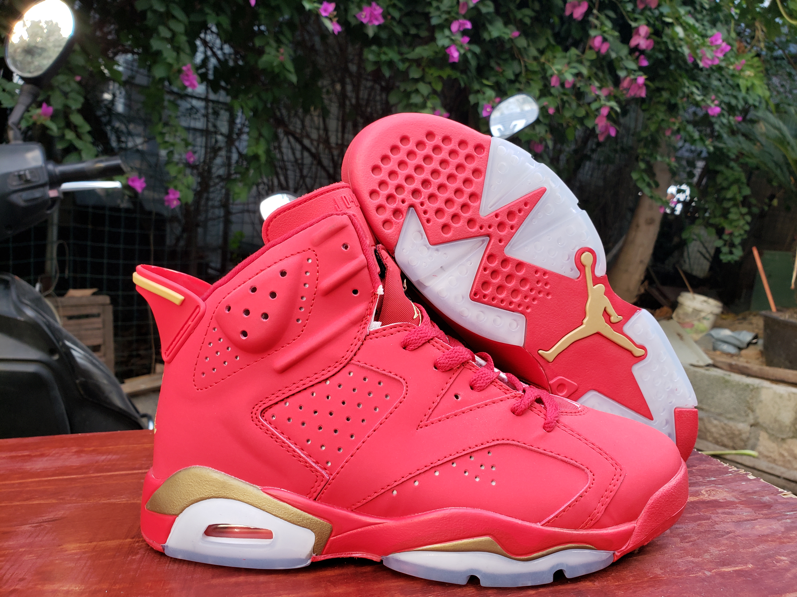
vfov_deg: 53.1
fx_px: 599
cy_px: 298
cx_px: 398
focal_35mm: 26
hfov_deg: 67.3
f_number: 2.4
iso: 80
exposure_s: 1/50
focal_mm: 4.3
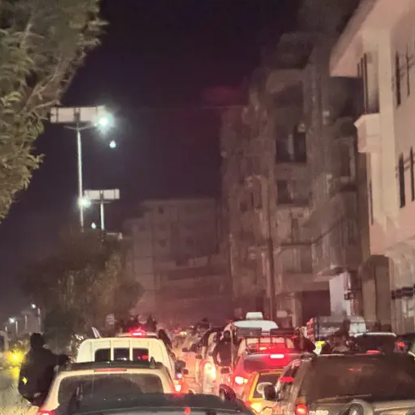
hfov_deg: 9.7
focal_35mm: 181
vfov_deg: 9.7
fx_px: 2455
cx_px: 253
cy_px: 260
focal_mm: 15.66
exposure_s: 1/24
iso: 2000
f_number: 2.8
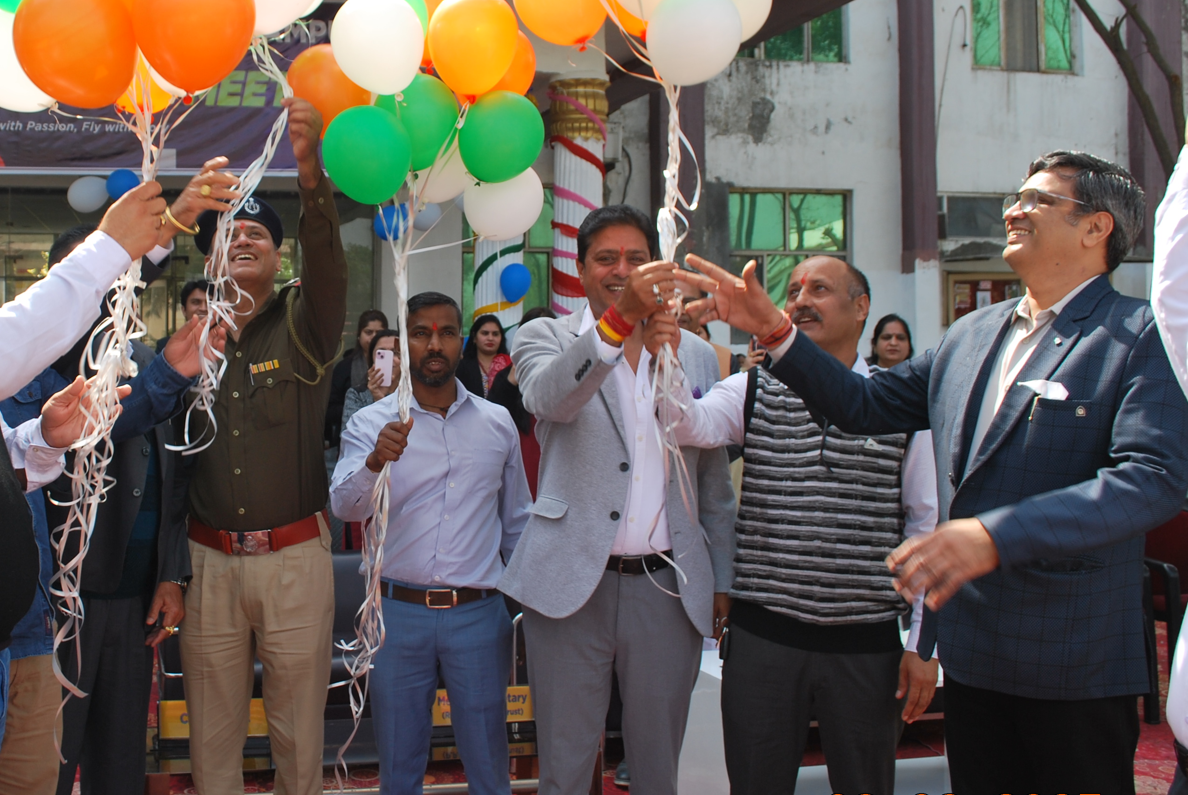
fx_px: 1355
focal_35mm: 41
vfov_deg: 32.6
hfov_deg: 46.4
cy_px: 301
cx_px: 373
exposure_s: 1/125
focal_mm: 18
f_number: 6.3
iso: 100
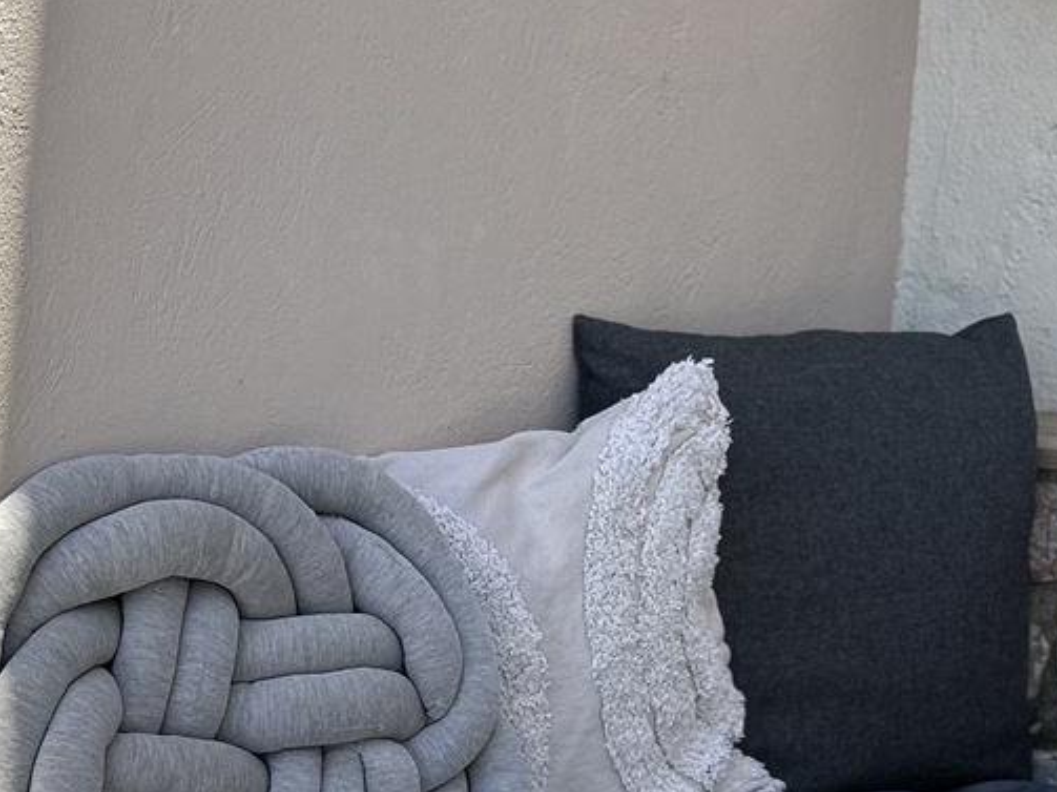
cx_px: 125
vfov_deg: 18.4
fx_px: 2351
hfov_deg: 24.7
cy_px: 891
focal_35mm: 77
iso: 80
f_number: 1.78
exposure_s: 1/1095
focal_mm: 6.86
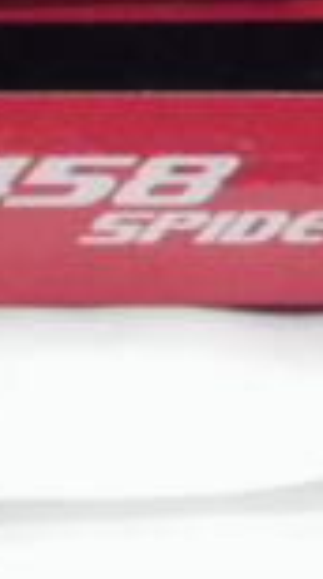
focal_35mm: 227
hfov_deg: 5.3
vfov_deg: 9.4
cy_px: -150
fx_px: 3475
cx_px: 154
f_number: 3.8
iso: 800
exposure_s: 1/40
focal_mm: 9
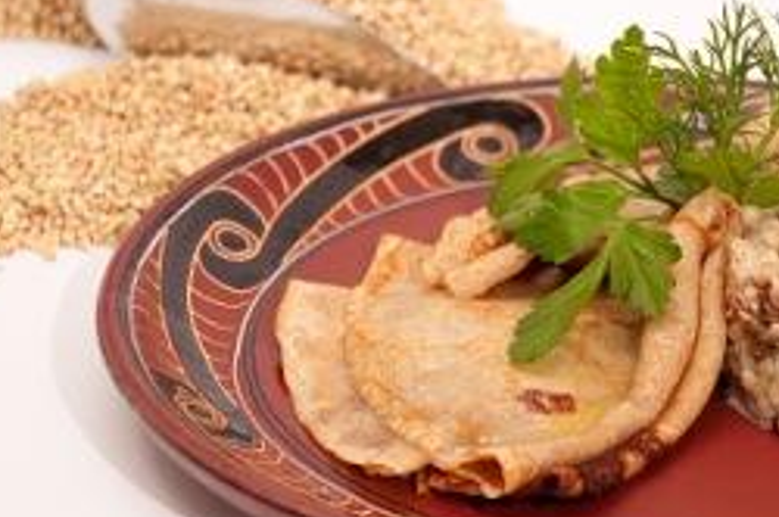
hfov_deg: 9.6
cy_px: 178
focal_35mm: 215
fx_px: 4646
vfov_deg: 6.4
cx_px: 505
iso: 200
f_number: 5.6
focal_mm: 80
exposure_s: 1/100
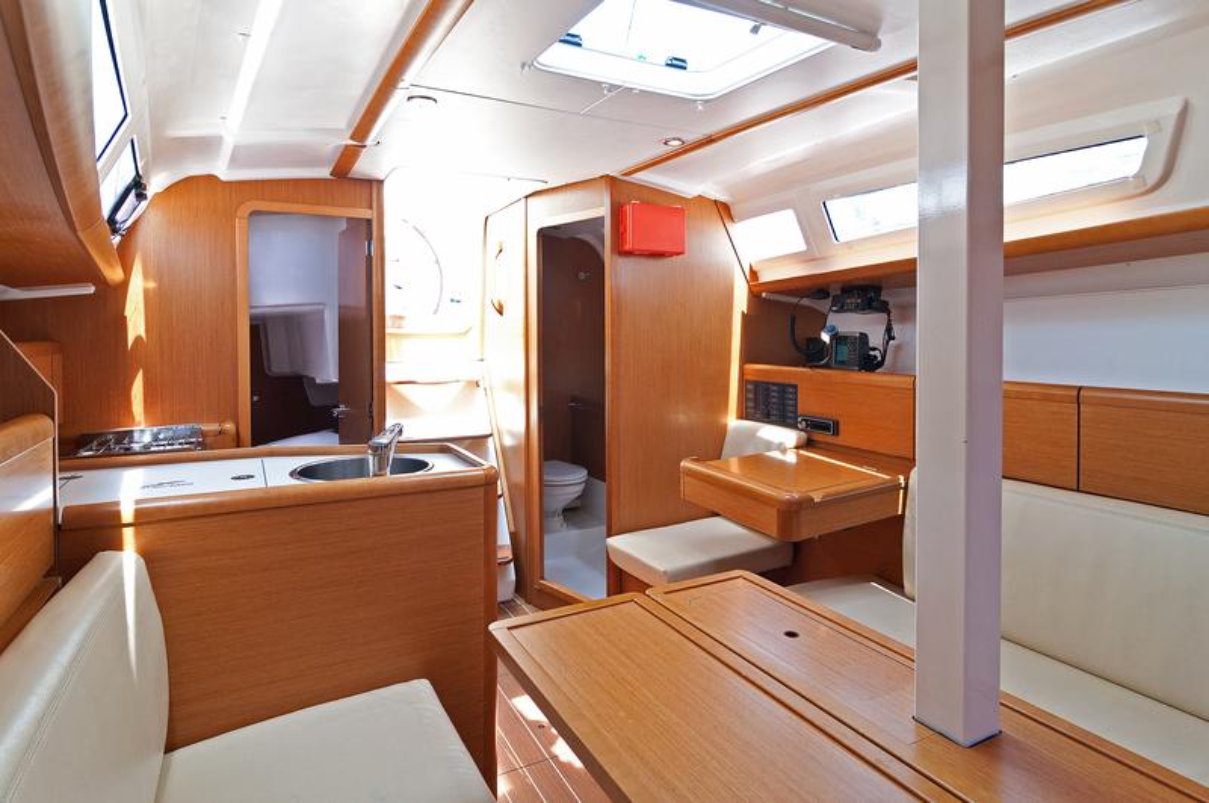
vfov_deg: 67.2
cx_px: 604
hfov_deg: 90.1
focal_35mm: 18
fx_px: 604
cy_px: 402
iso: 1000
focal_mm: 12
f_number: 6.3
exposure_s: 1/100
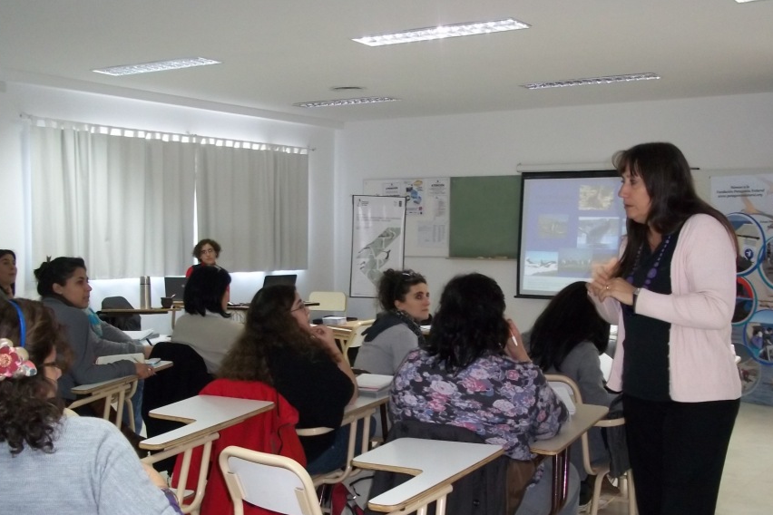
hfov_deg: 43.6
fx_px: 966
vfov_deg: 29.7
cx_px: 378
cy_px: 326
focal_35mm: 45
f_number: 3.1
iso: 250
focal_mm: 6.5
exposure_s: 1/30
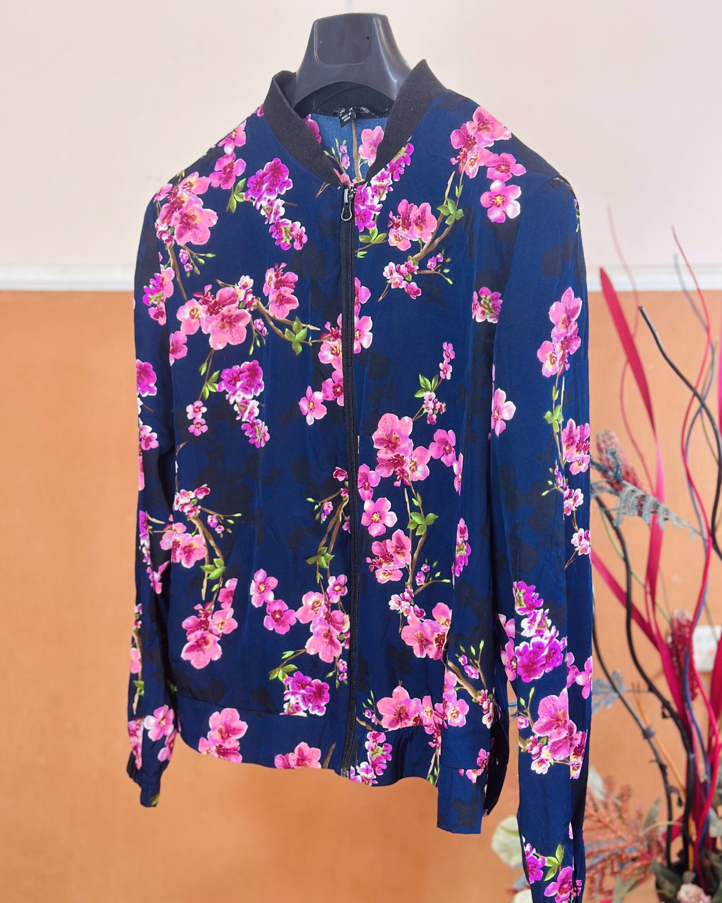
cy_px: 489
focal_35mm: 51
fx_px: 1363
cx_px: 363
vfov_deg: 36.6
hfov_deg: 29.7
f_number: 1.78
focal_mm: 6.86
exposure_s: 1/50
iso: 200
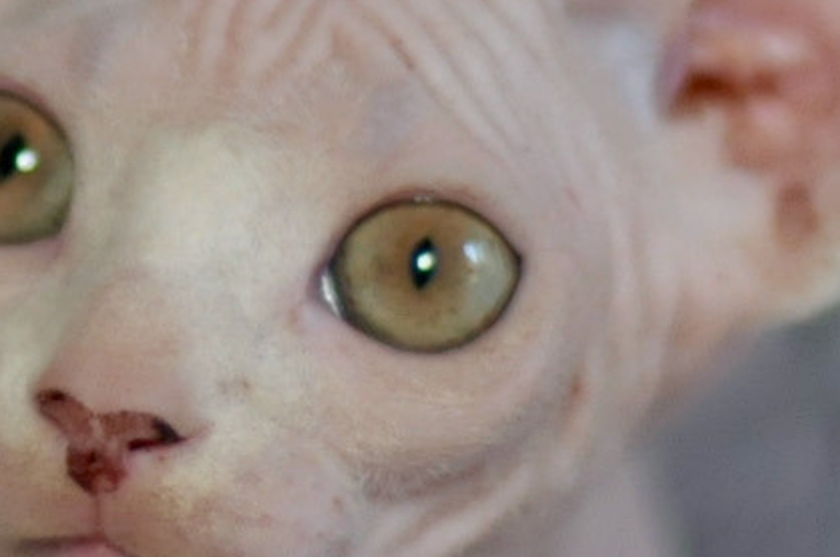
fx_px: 8966
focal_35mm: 385
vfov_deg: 3.6
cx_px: -394
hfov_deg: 5.3
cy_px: 50
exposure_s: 1/1600
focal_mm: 50
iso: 800
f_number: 1.6
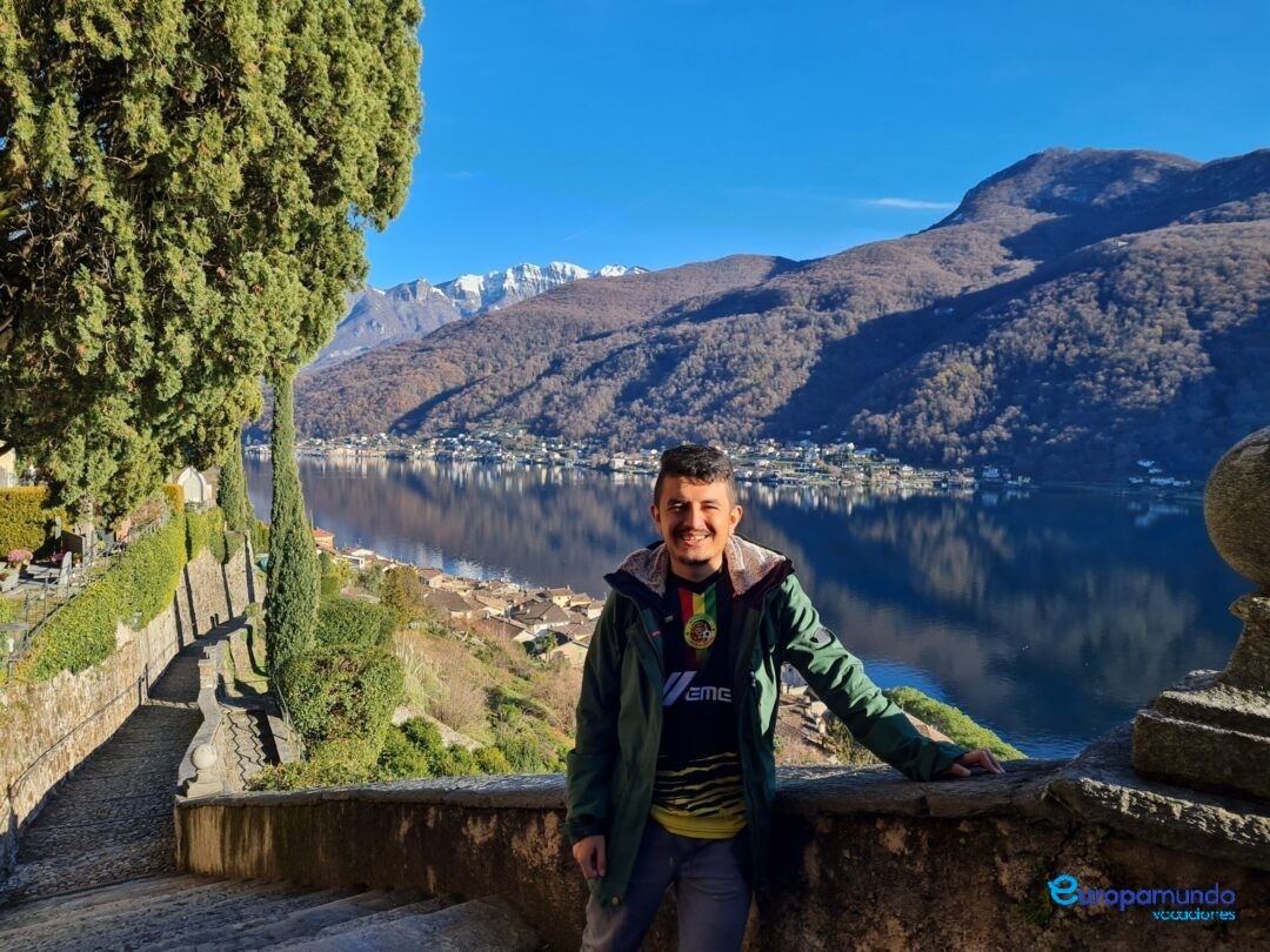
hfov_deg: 67.3
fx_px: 954
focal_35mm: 26
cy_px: 476
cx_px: 635
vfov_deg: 53.1
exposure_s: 1/1628
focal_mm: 5.4
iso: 50
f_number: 1.8
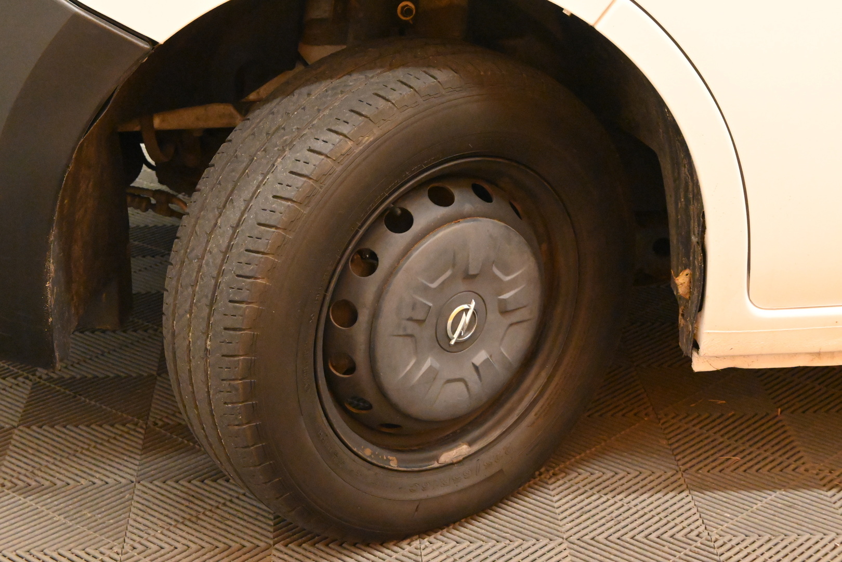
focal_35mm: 75
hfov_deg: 27.0
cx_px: 421
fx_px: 1754
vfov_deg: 18.2
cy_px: 281
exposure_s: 1/80
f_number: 7.1
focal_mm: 50
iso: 11400
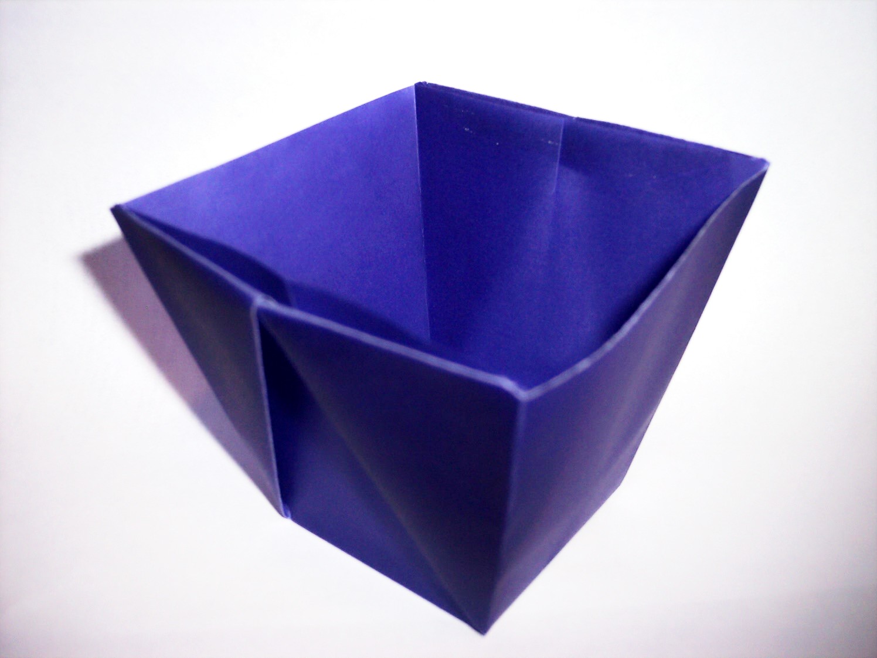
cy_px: 329
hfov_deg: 47.9
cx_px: 438
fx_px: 988
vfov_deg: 36.8
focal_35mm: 39
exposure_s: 1/60
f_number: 2.8
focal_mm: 8
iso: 100
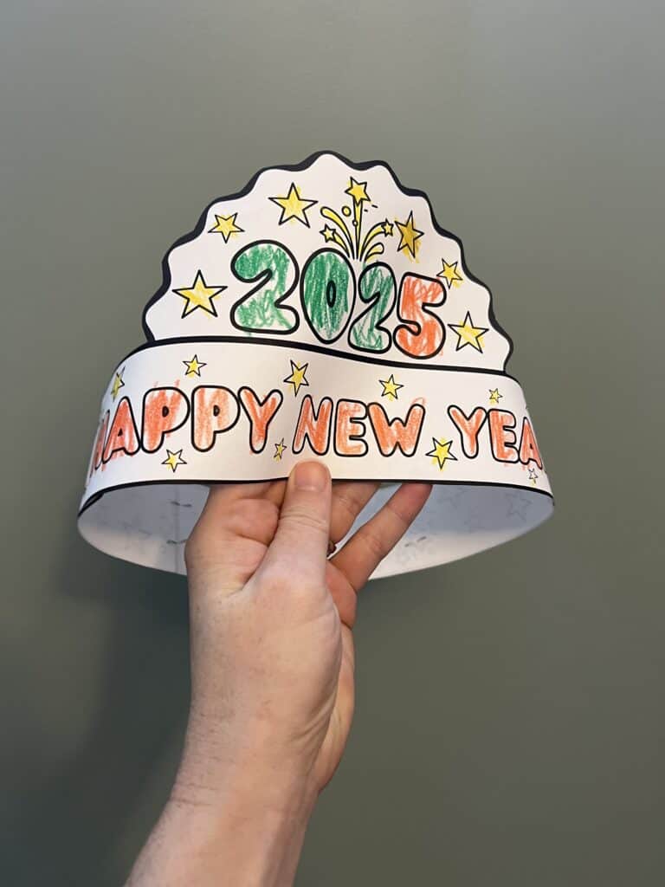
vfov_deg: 67.3
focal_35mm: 26
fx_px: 666
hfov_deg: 53.1
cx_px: 332
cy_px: 444
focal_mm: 5.7
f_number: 1.5
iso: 200
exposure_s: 1/60
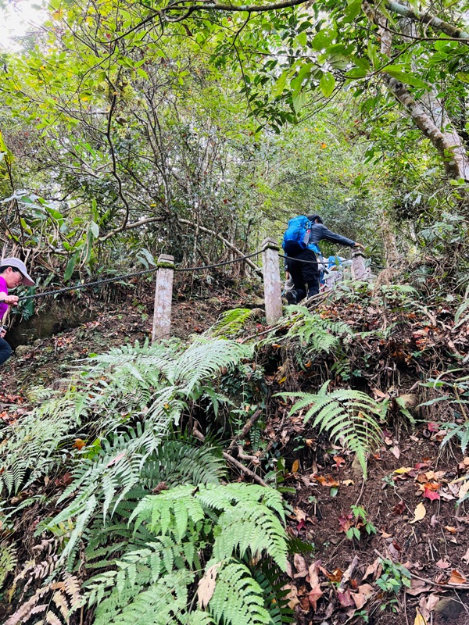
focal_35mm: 26
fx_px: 470
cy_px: 312
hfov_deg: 53.1
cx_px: 234
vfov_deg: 67.3
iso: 100
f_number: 1.5
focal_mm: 5.7
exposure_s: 1/121
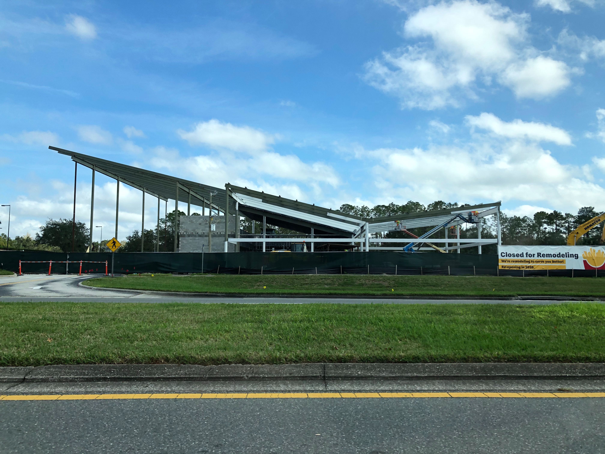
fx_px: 489
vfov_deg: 49.7
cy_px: 227
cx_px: 302
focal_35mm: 28
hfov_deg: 63.4
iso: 20
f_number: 1.8
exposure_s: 1/1656
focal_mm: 3.99
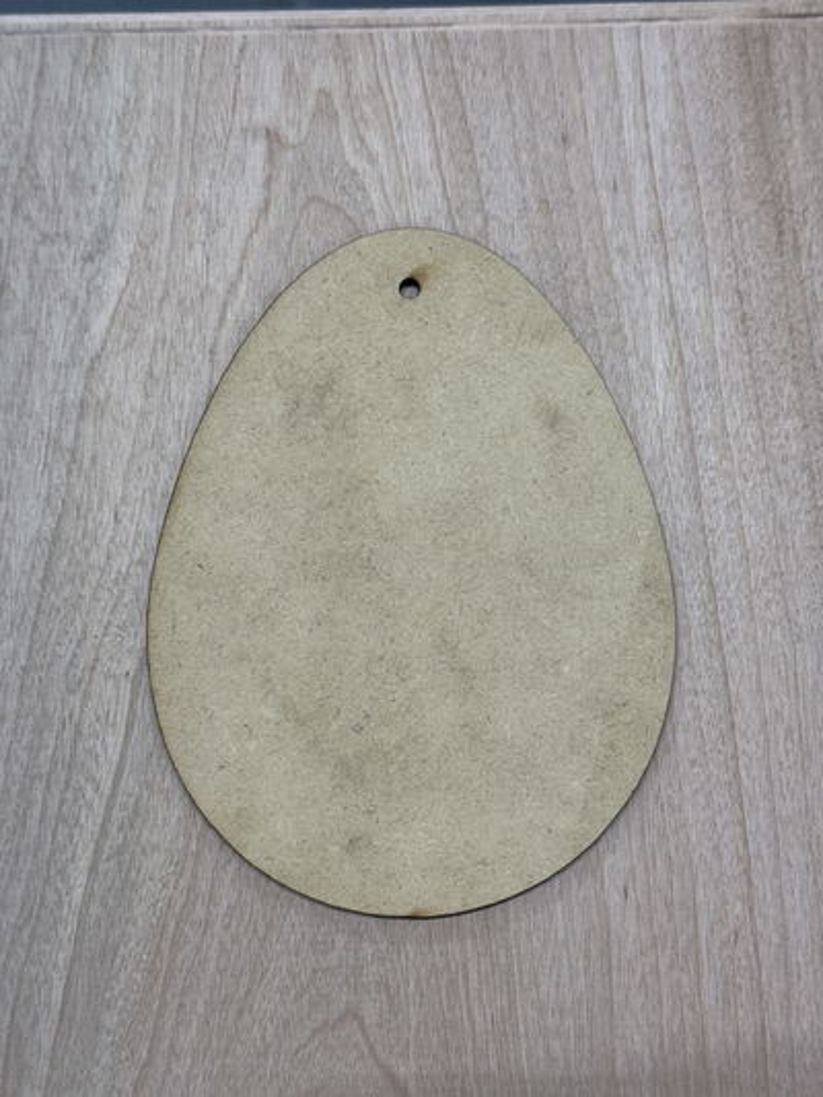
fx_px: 1521
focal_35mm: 48
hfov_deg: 30.3
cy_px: 548
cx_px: 412
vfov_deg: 39.6
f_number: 1.78
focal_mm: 6.76
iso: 64
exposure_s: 1/50
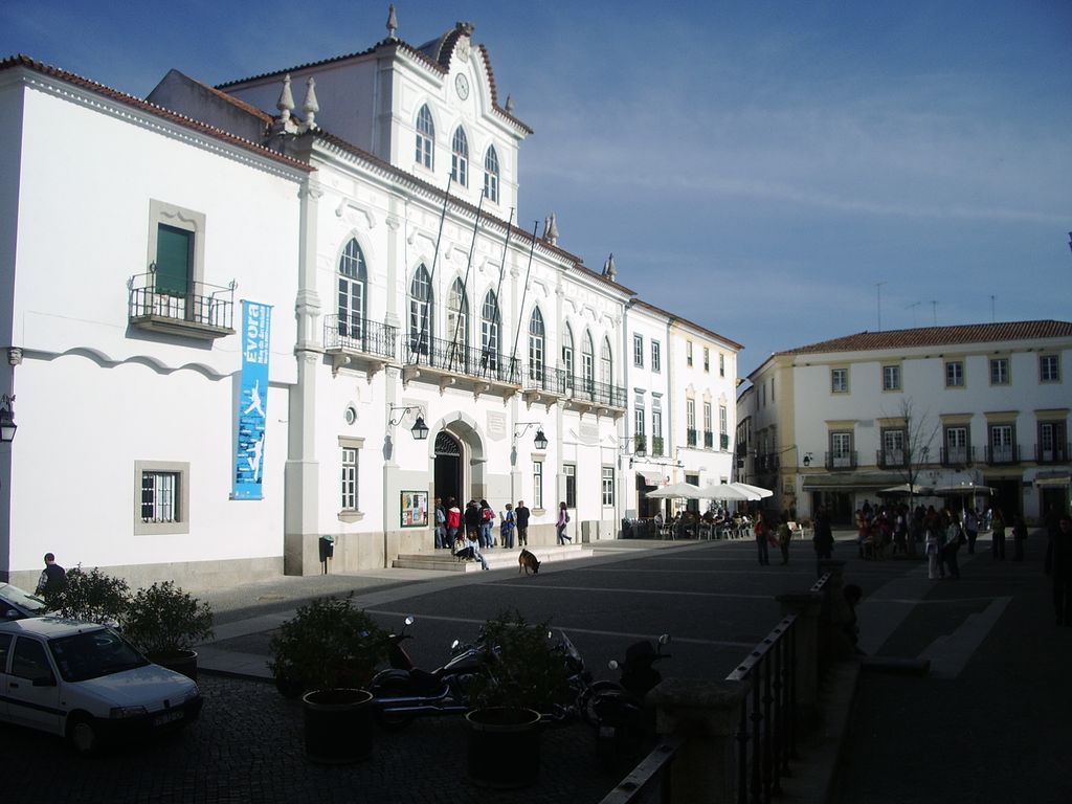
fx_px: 1084
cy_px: 402
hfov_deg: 52.6
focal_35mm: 35
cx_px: 536
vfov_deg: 40.7
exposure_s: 1/1000
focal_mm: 5.8
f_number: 4.3
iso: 50
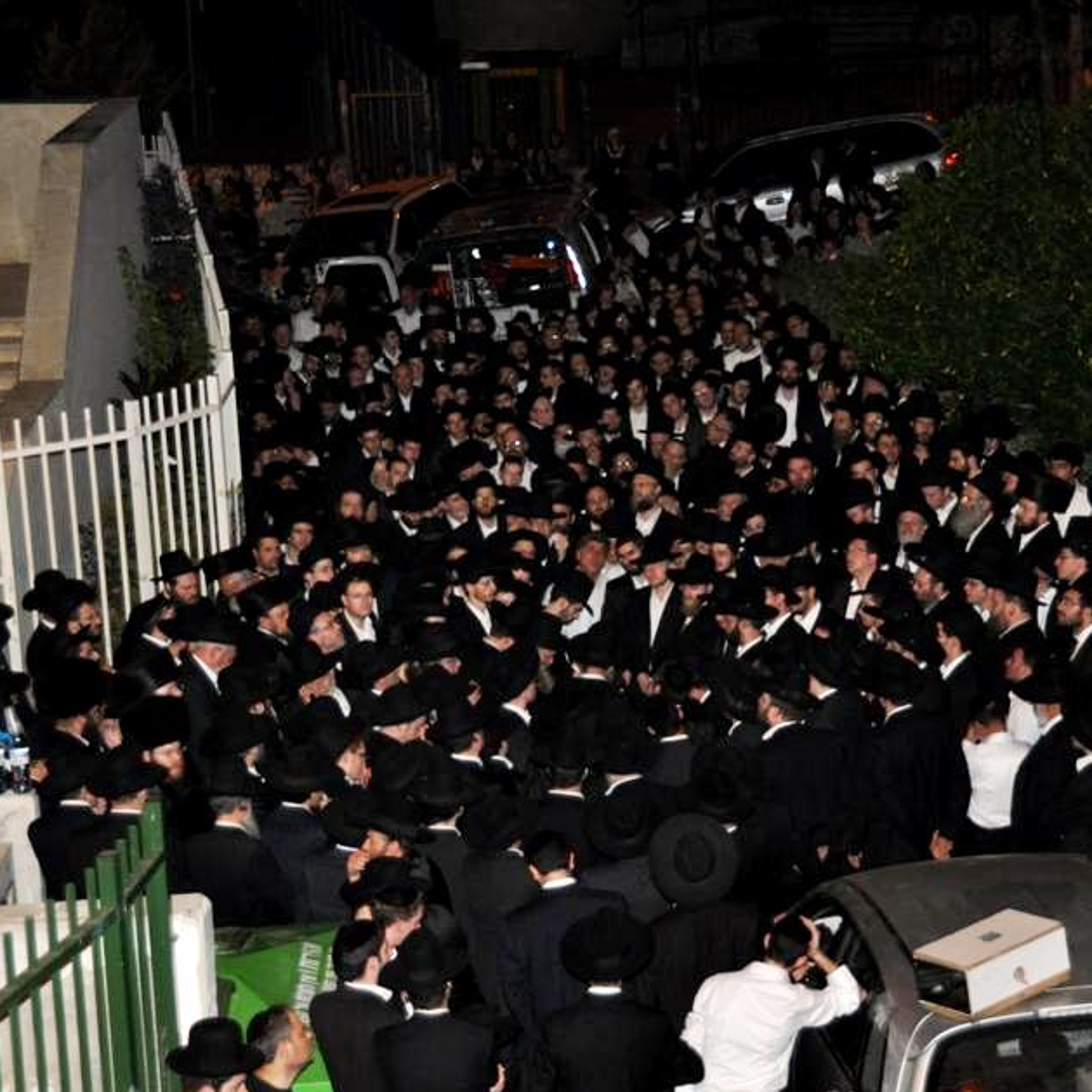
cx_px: 677
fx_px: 3105
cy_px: 559
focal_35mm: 87
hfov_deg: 19.9
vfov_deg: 19.9
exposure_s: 1/60
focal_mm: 42
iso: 800
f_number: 4.5
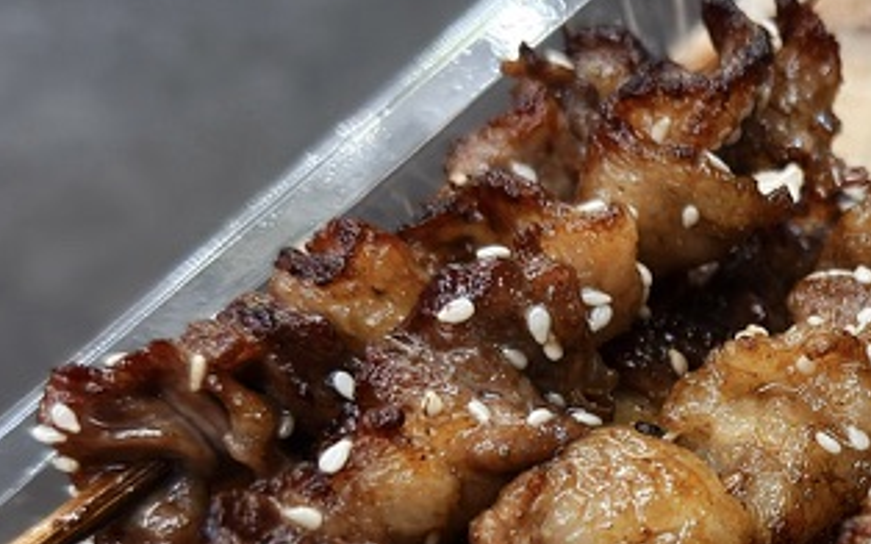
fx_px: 1970
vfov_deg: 15.3
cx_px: 882
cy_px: 588
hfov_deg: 23.8
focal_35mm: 83
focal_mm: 6.76
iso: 500
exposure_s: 1/33
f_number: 1.78
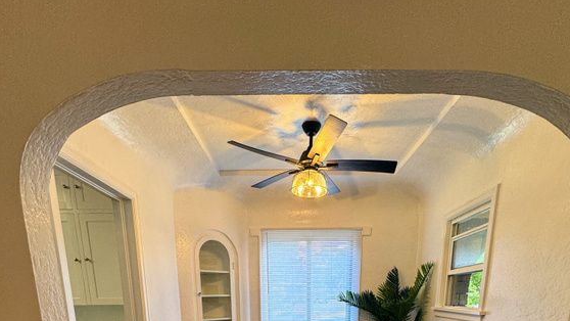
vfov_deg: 41.2
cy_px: 364
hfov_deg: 83.8
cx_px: 292
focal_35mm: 21
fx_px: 317
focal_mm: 2.22
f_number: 2.2
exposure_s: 1/120
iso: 160
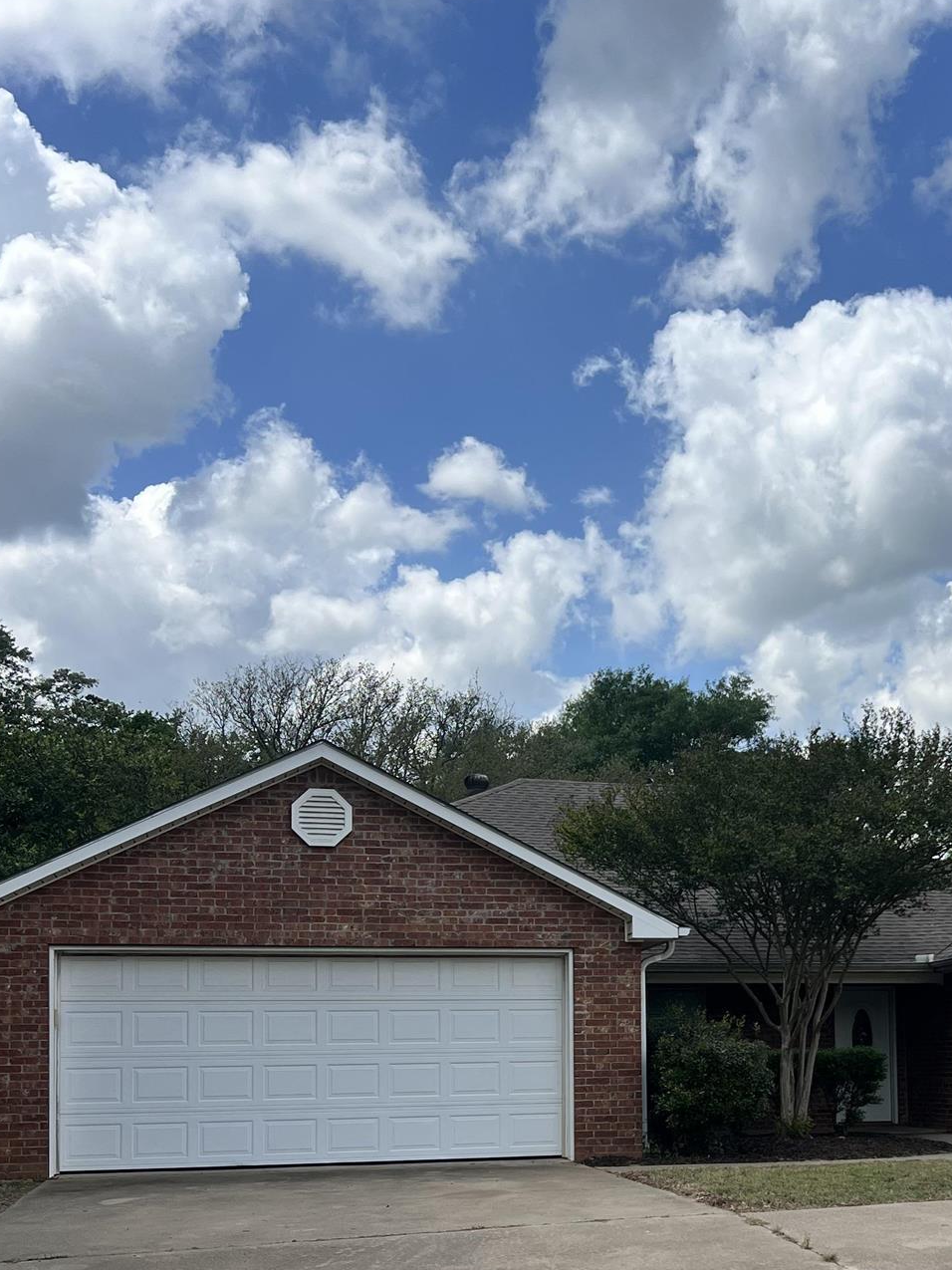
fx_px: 1724
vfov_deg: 39.3
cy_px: 959
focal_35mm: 47
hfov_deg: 30.0
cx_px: 786
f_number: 1.5
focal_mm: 5.7
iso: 50
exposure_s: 1/5587
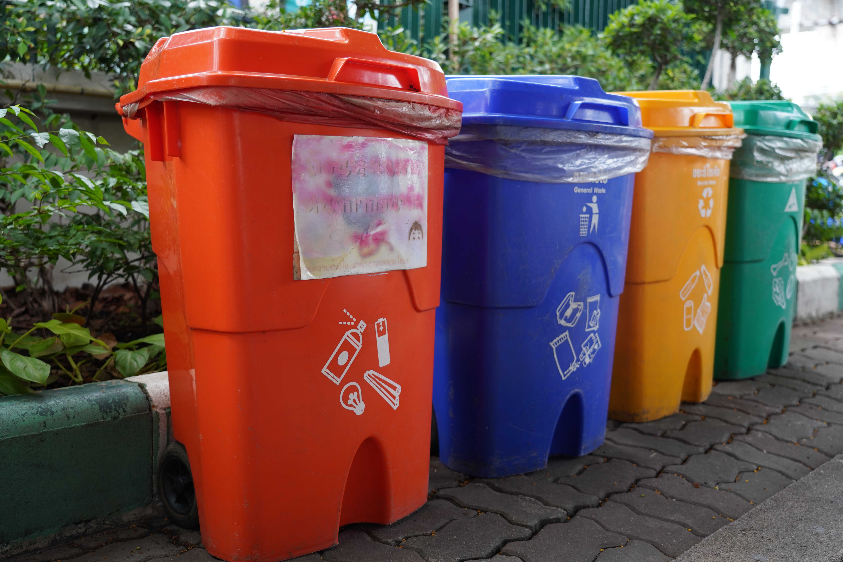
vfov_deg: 36.0
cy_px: 281
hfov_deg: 51.9
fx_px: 866
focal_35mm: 37
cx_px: 422
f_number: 4
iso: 400
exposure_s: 1/160
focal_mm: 37
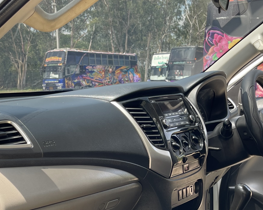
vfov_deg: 25.3
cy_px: 198
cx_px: 125
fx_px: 451
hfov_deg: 32.5
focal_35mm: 58
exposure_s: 1/139
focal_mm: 5.1
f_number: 1.6
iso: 32
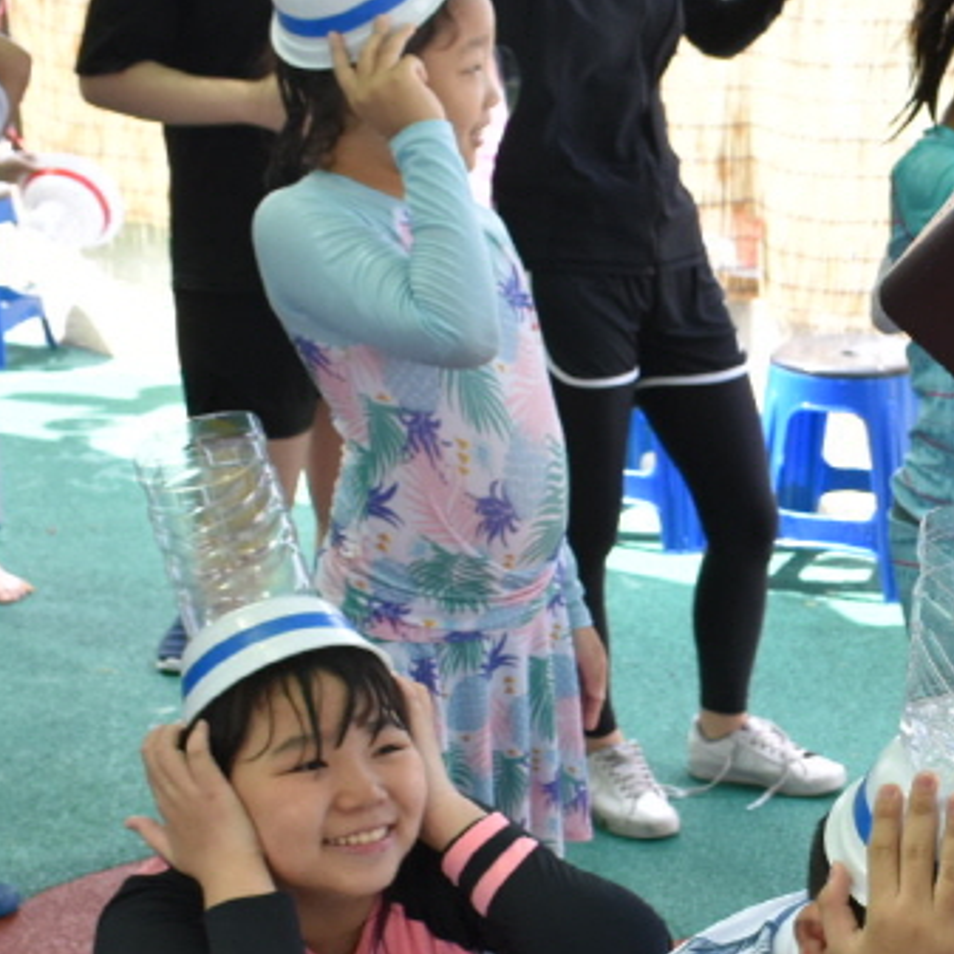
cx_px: 979
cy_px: 774
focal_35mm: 81
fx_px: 2535
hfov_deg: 20.6
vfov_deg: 21.0
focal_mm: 21
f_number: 6.3
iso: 400
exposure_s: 1/160
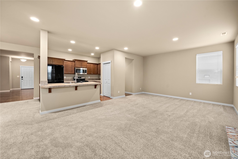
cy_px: 80
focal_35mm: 13
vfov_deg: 85.5
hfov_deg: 108.3
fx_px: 86
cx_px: 119
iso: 1000
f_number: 7.1
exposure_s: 1/2
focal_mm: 13
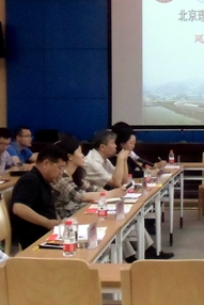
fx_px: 789
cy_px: 164
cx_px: 218
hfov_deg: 14.4
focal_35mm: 93
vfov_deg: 21.9
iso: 800
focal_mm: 7.15
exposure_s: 1/60
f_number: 4
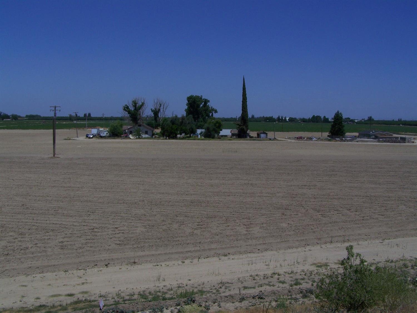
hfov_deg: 49.0
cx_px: 208
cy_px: 156
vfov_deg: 37.7
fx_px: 458
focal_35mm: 38
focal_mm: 6.3
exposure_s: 1/800
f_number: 5.6
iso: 64
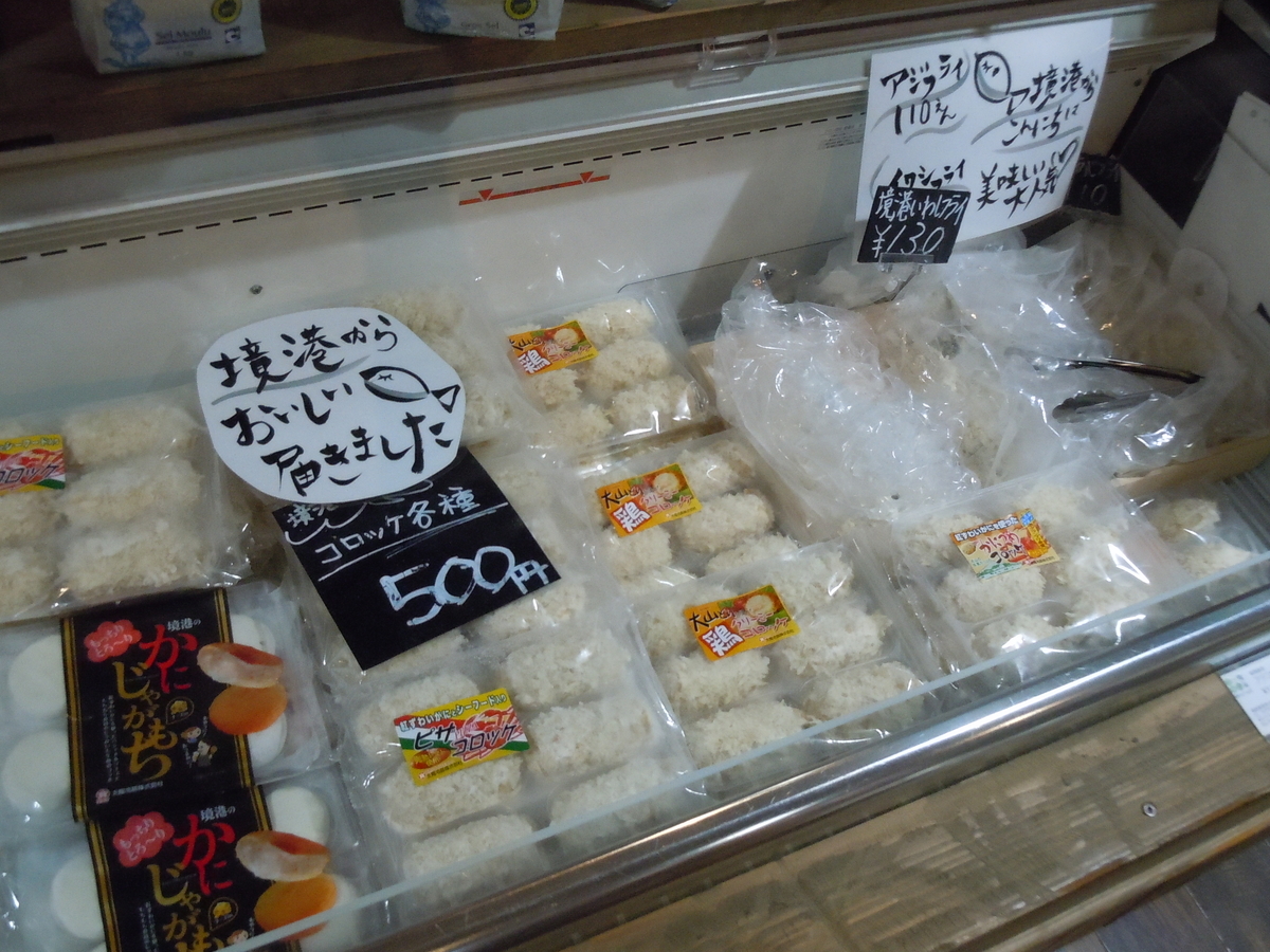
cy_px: 476
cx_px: 635
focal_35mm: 33
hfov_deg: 55.4
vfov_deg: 42.9
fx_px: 1211
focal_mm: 5.9
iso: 800
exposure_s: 1/125
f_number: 4
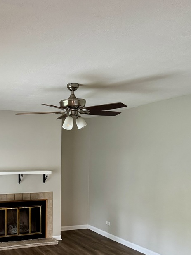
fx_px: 309
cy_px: 184
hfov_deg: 33.4
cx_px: 38
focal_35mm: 42
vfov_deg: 43.7
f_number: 1.78
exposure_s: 1/60
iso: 640
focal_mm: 6.76
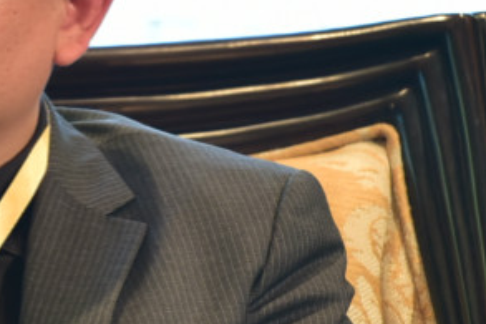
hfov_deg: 5.0
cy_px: 49
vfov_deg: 3.3
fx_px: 5532
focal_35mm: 410
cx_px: 13
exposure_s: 1/100
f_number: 2.8
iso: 800
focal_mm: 200
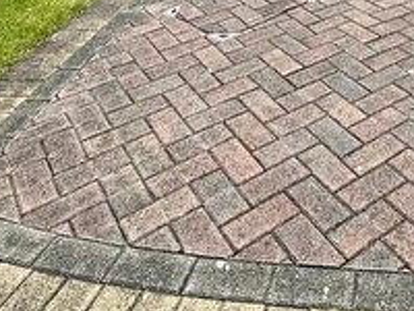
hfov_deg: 36.8
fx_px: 586
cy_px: -219
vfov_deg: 21.6
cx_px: 362
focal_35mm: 49
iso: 40
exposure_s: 1/749
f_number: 2.2
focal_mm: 2.22
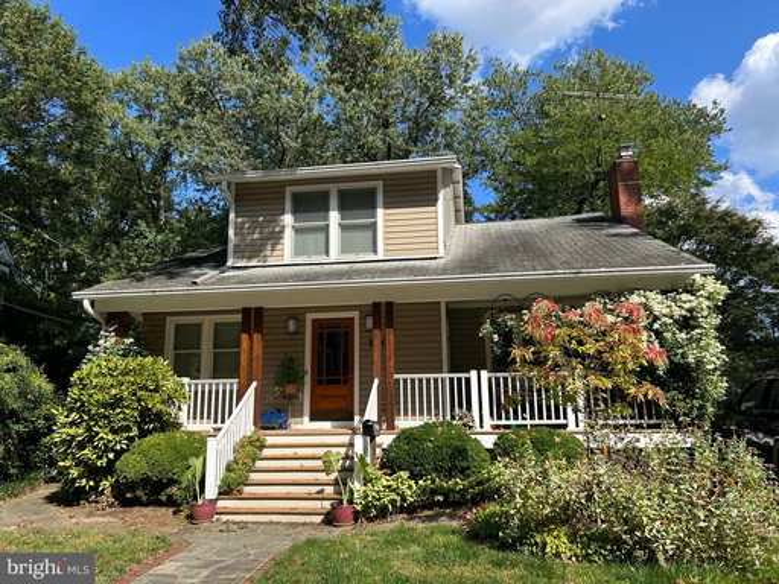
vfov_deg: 53.1
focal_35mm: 26
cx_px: 390
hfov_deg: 67.3
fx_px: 585
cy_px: 292
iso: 50
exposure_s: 1/2353
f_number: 1.5
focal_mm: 5.7
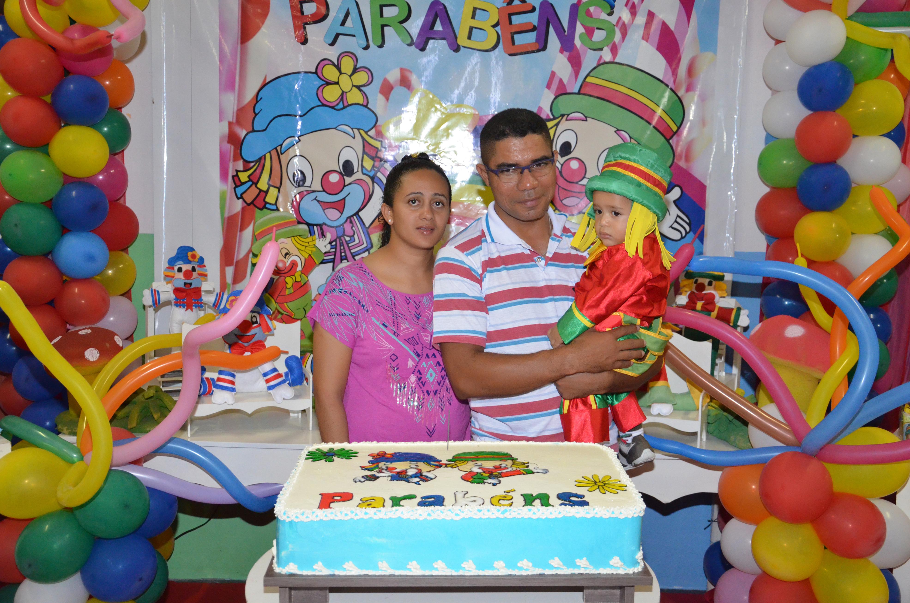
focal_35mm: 38
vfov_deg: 35.3
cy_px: 302
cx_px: 455
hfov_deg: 51.4
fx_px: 946
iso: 3200
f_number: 4
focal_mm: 25
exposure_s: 1/60
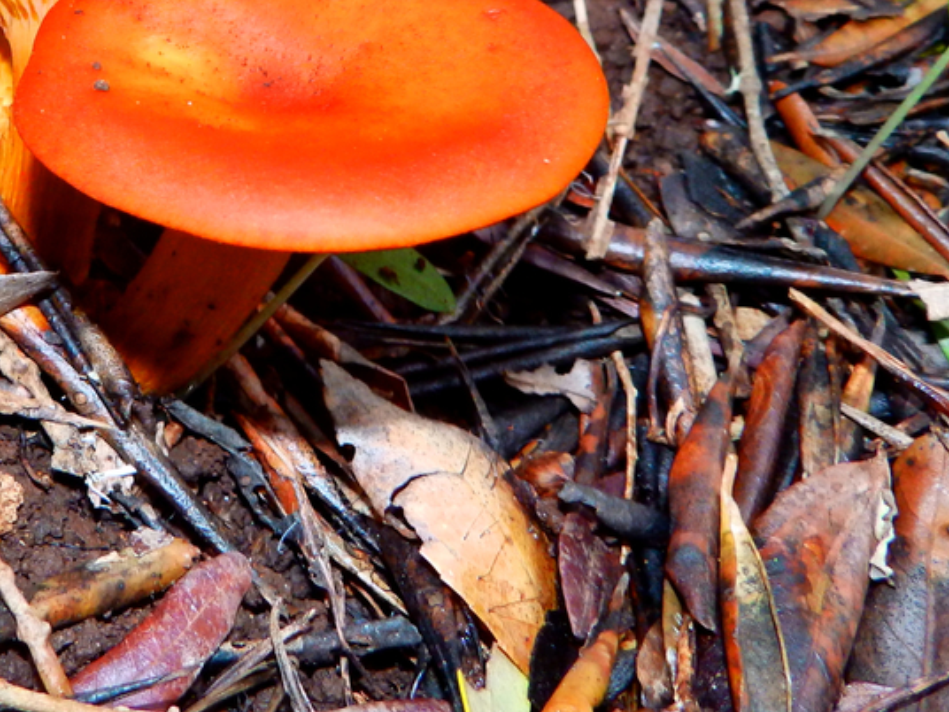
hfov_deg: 27.7
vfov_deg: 21.2
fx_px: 1864
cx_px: 133
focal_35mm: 68
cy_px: 86
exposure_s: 1/40
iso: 320
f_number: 3.7
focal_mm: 5.7
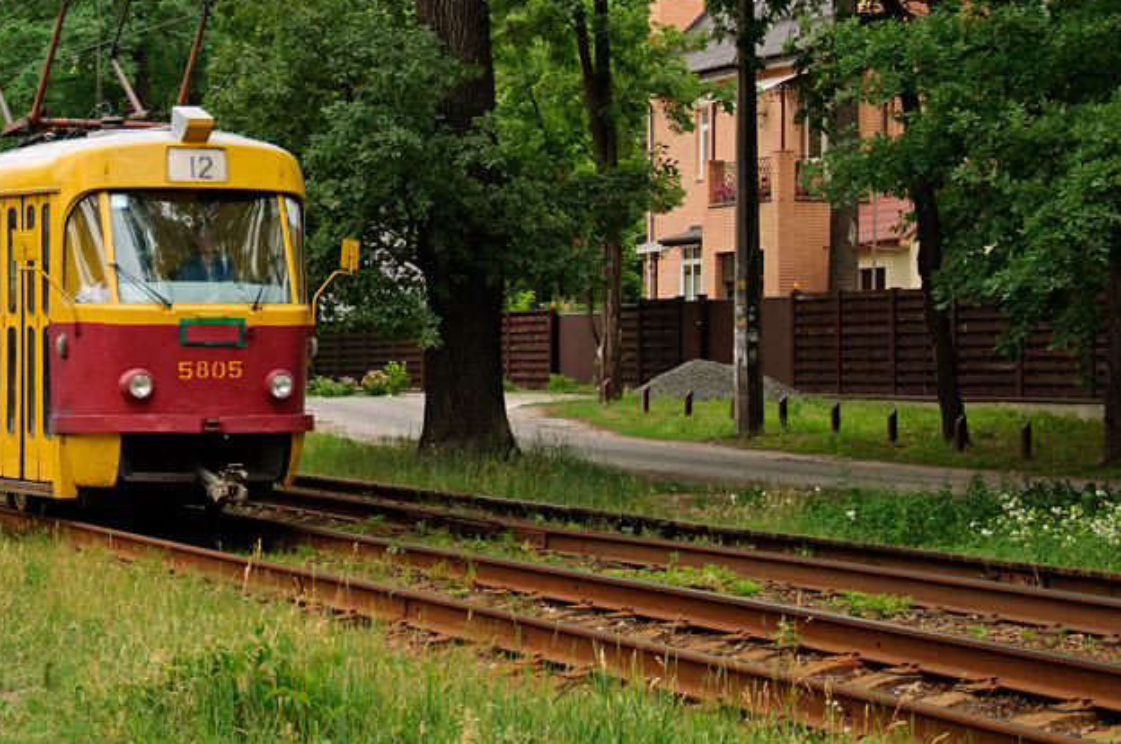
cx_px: 262
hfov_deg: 20.1
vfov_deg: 13.4
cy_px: 128
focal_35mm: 101
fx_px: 3139
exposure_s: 1/320
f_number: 4.5
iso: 320
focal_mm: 35
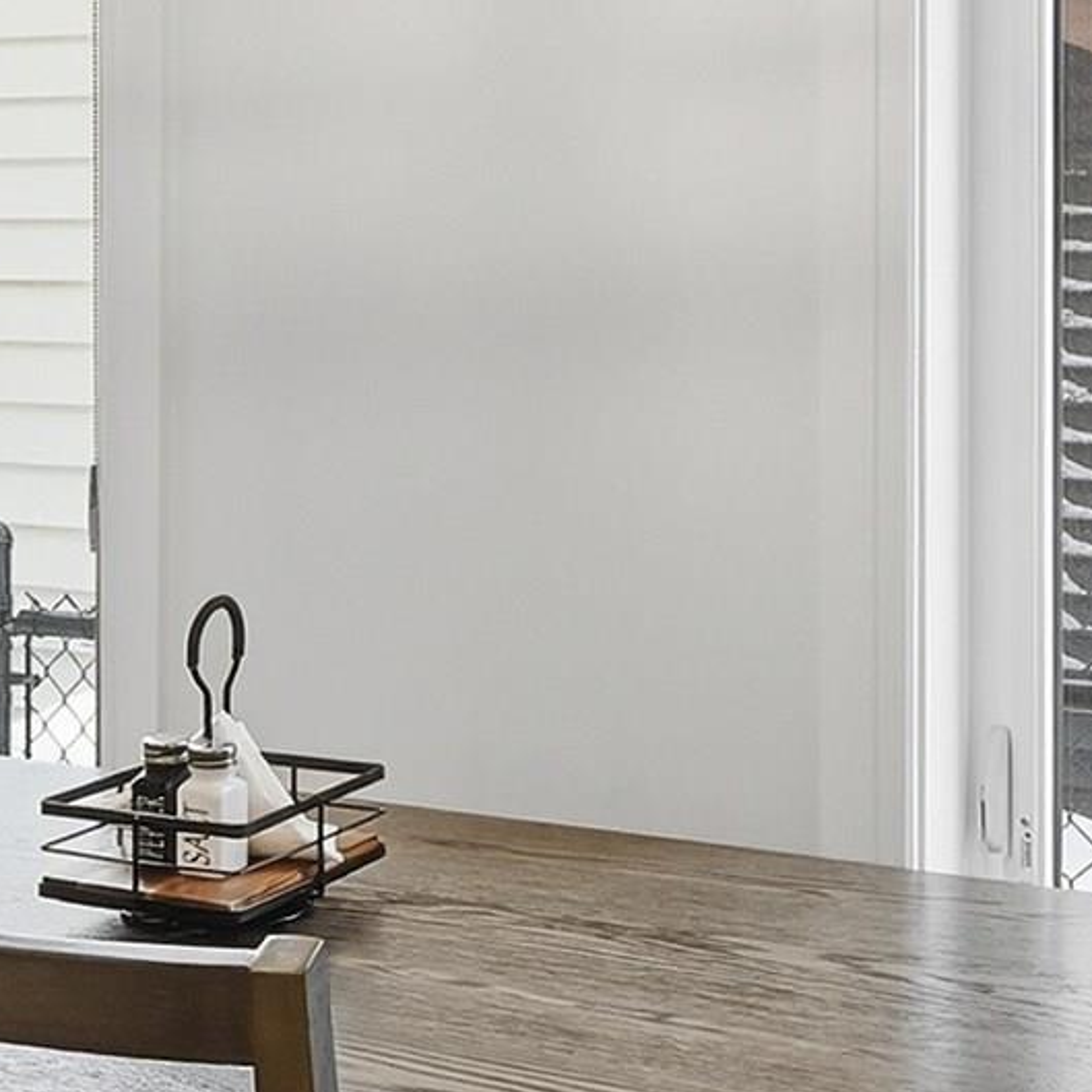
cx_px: 528
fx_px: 2463
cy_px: 243
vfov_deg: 24.7
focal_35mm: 69
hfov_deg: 25.0
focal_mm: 14
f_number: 8
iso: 100
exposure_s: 1/80
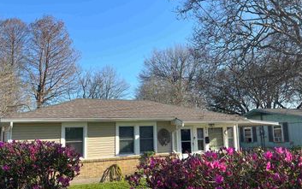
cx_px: 166
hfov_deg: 50.3
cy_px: 81
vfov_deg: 32.8
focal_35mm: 39
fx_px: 321
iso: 50
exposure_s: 1/2101
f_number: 1.6
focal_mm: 5.1
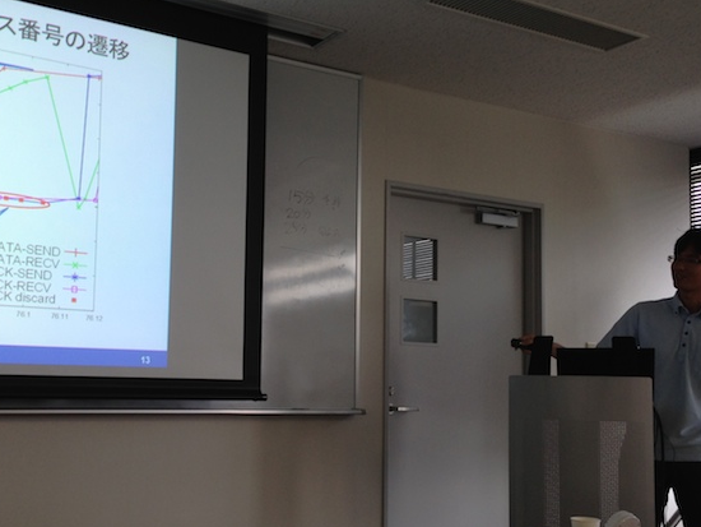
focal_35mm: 48
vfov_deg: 30.2
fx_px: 972
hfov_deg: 39.6
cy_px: 314
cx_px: 307
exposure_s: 1/30
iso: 50
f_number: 2.4
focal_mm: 4.13
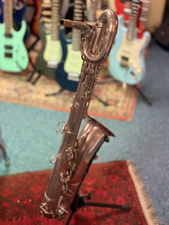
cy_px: 112
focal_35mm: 48
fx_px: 312
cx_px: 84
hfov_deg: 30.3
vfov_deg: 39.7
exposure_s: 1/33
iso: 250
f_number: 1.78
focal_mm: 6.76
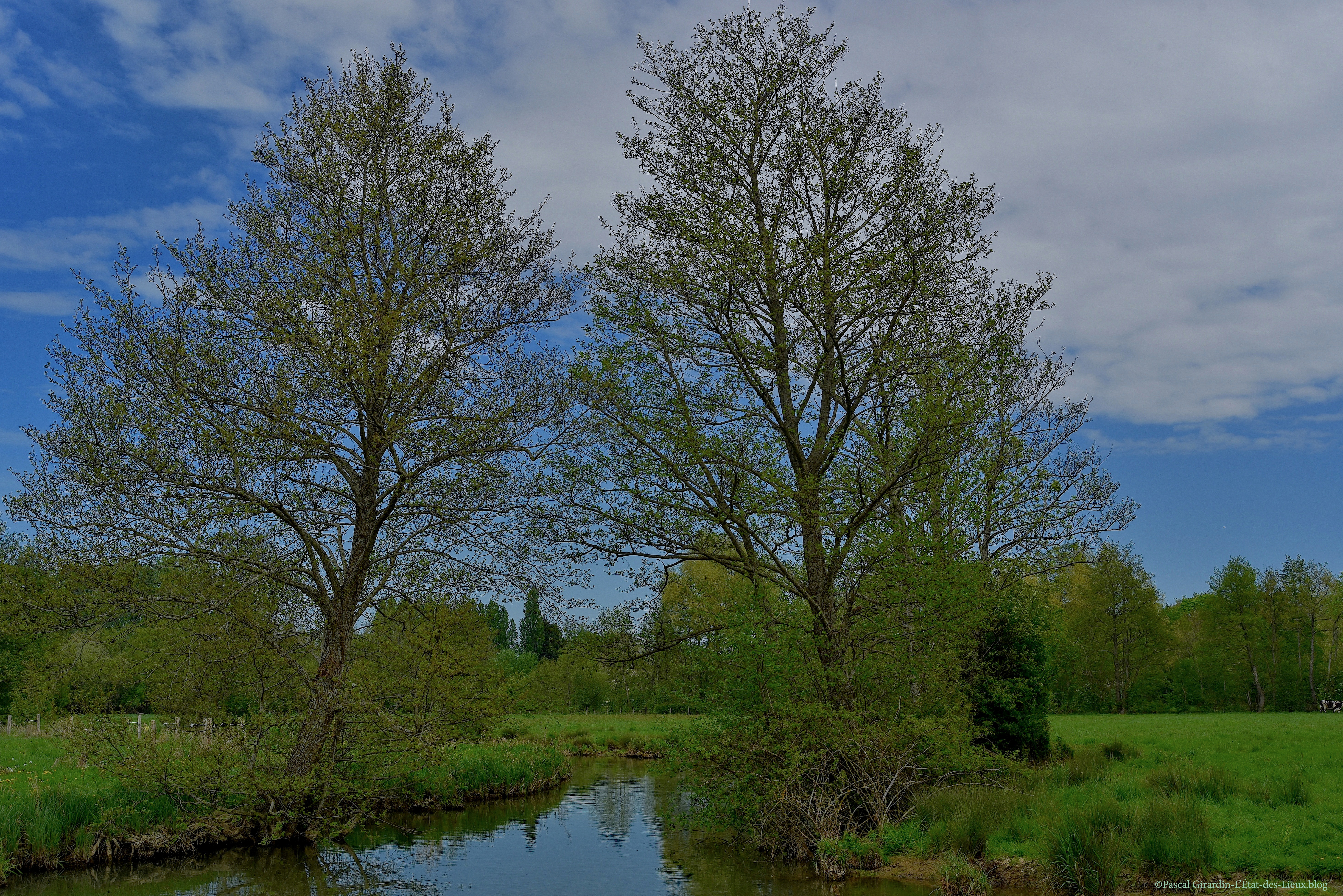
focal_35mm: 38
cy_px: 448
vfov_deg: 35.1
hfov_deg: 50.7
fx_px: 1418
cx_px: 672
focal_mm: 38
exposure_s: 1/50
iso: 200
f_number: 10
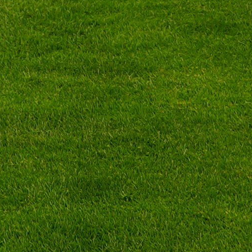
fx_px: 1713
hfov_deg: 8.4
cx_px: 53
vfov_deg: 7.4
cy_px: -497
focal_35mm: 208
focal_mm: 18
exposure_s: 1/320
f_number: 5
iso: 100
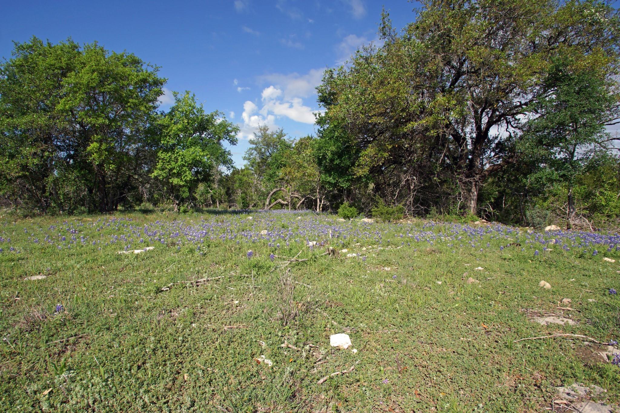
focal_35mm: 16
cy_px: 206
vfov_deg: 72.0
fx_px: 284
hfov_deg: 95.0
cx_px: 310
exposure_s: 1/500
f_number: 7.1
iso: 100
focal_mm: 11
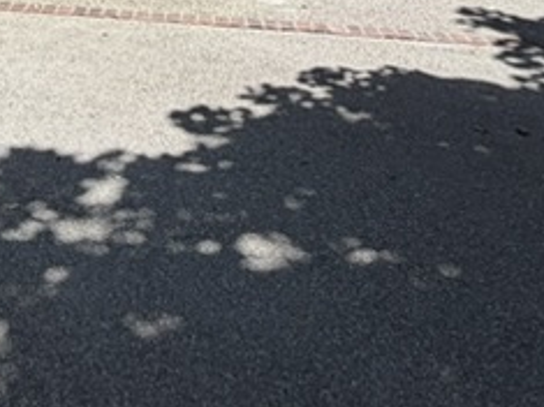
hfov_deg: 29.6
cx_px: 0
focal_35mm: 61
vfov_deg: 18.0
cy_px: -365
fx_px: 958
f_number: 2.2
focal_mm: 2.22
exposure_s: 1/770
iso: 32
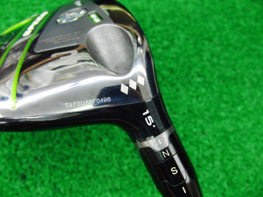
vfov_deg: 38.7
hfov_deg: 50.1
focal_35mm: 37
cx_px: 132
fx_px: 281
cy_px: 98
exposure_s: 1/25
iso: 400
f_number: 3.6
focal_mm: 6.42
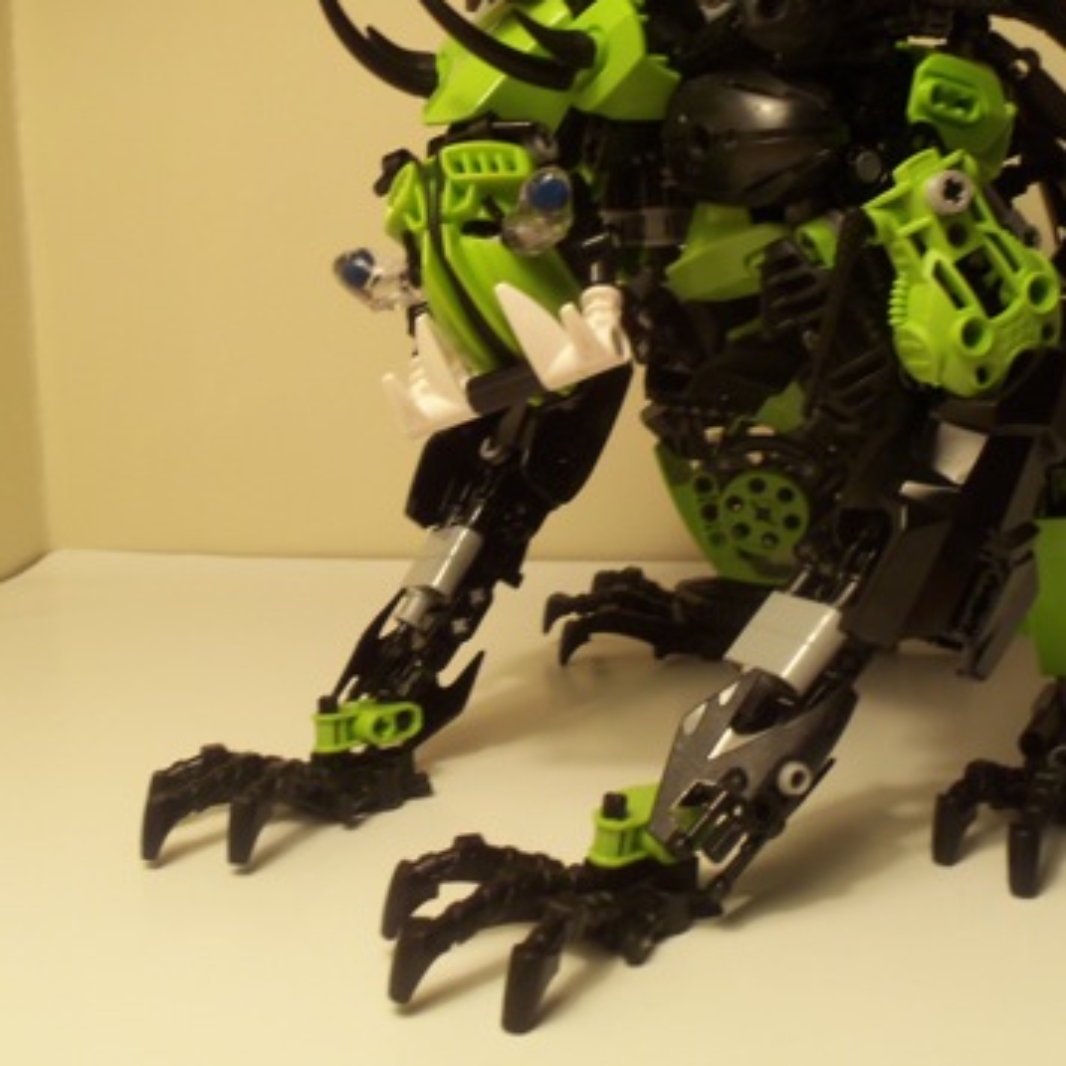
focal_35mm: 46
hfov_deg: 36.5
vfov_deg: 36.4
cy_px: 358
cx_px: 693
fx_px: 1603
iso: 80
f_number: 3.4
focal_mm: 5.2
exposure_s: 1/30
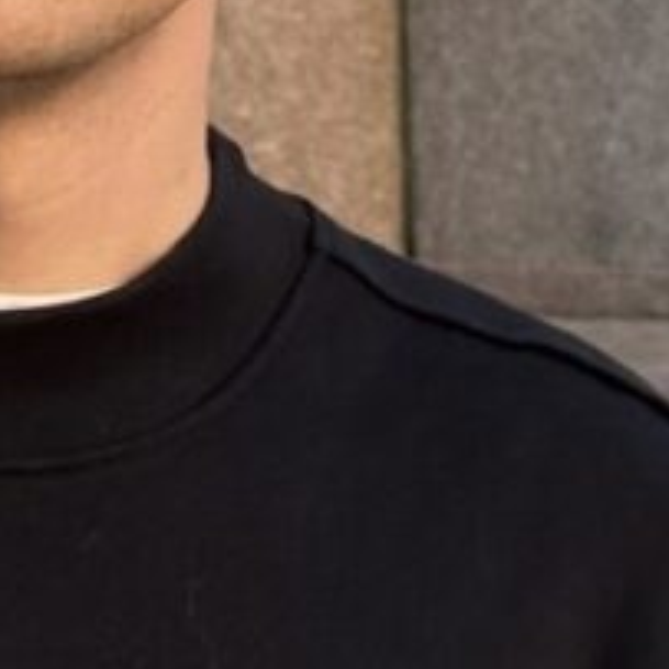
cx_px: 43
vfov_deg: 8.0
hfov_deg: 8.1
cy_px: -359
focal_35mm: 214
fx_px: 4679
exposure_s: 1/447
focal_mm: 6.76
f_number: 1.78
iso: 80
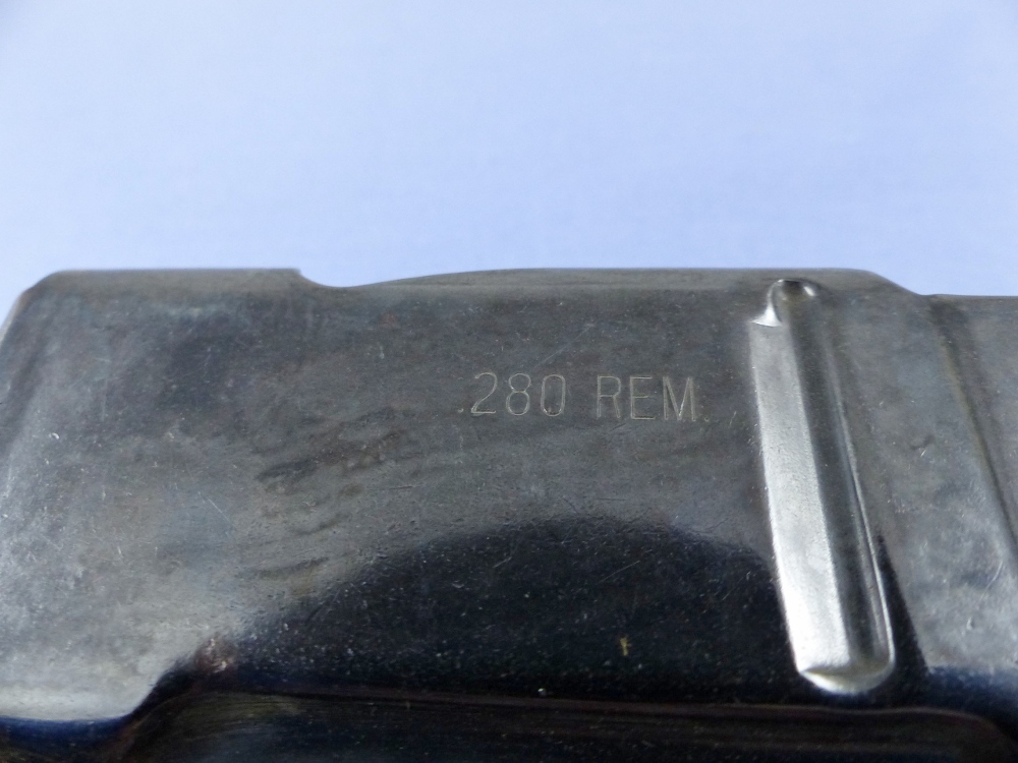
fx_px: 735
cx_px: 509
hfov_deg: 69.4
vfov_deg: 54.9
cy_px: 382
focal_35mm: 25
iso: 320
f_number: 2.8
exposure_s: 1/60
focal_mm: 4.5
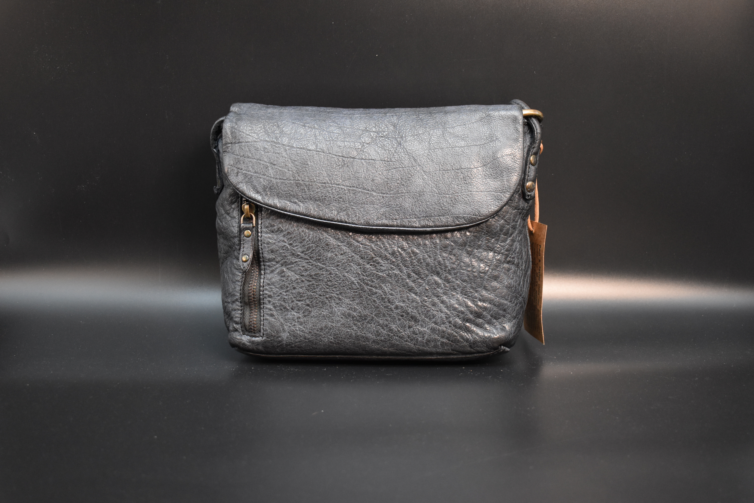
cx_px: 377
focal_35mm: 42
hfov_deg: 46.4
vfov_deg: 31.9
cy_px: 252
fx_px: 880
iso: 2000
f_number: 4.2
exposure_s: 1/60
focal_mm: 28
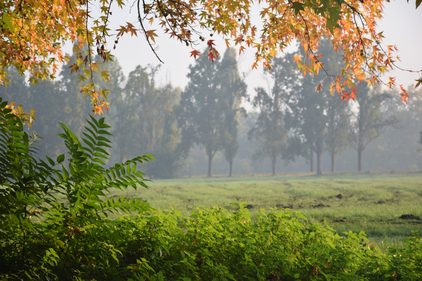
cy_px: 140
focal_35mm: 120
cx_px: 211
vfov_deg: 11.4
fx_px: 1407
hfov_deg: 17.1
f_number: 5.3
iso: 125
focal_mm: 80
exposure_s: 1/125
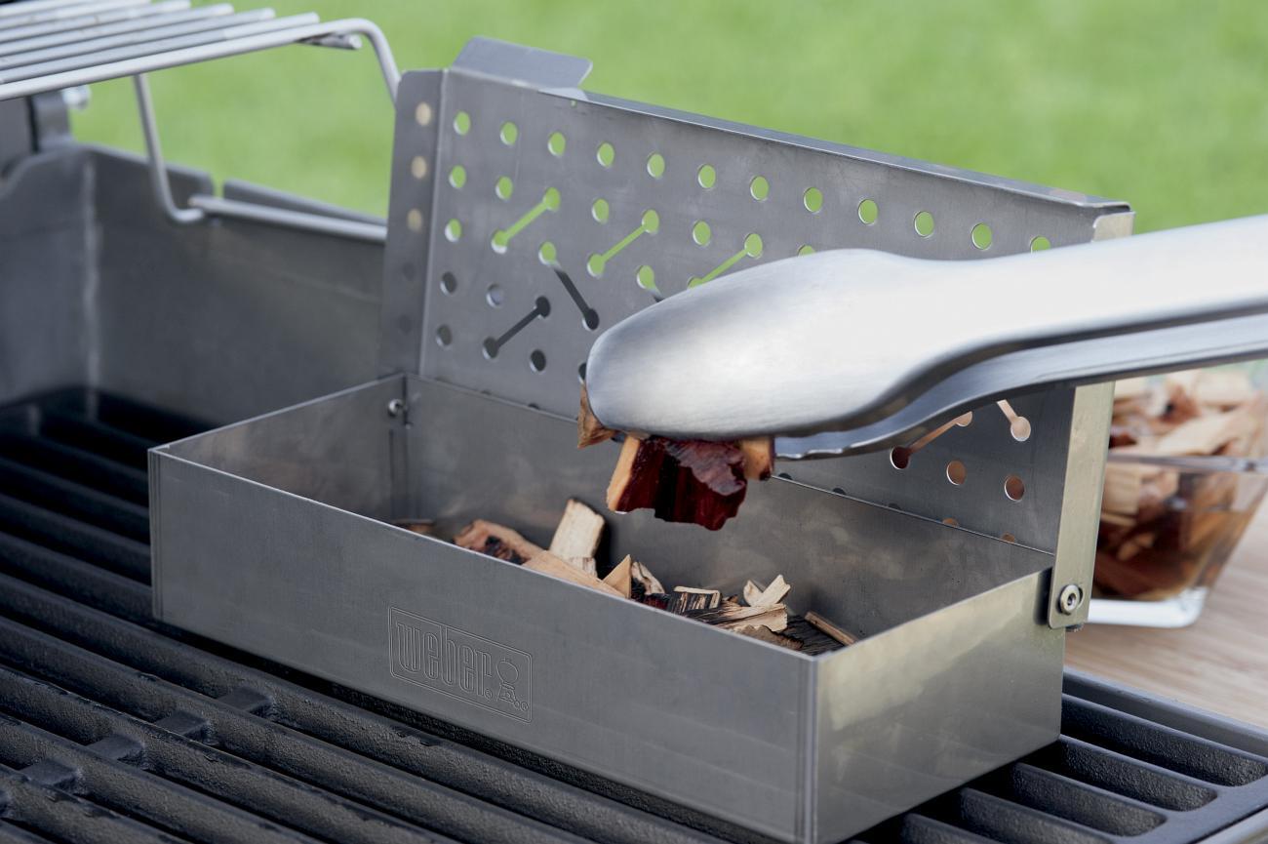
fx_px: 3696
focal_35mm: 105
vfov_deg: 13.0
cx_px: 634
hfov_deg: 19.5
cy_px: 422
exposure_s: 1/30
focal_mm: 105
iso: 640
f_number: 8
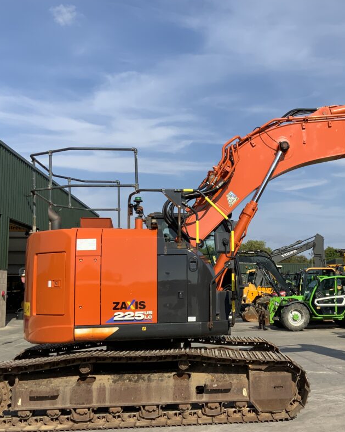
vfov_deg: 40.3
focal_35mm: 46
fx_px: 587
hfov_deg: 32.1
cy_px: 238
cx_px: 263
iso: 16
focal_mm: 3
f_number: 1.8
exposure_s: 1/2667
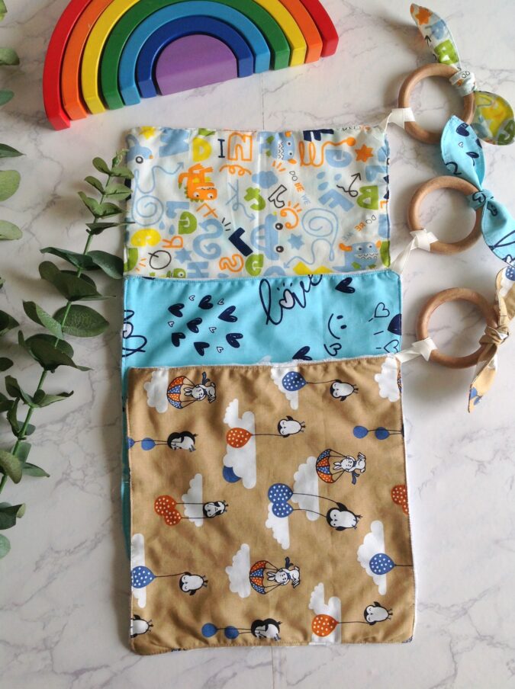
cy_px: 344
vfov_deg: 52.7
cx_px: 258
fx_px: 696
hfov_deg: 40.6
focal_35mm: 35
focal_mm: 4.28
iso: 50
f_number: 2.4
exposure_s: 1/236
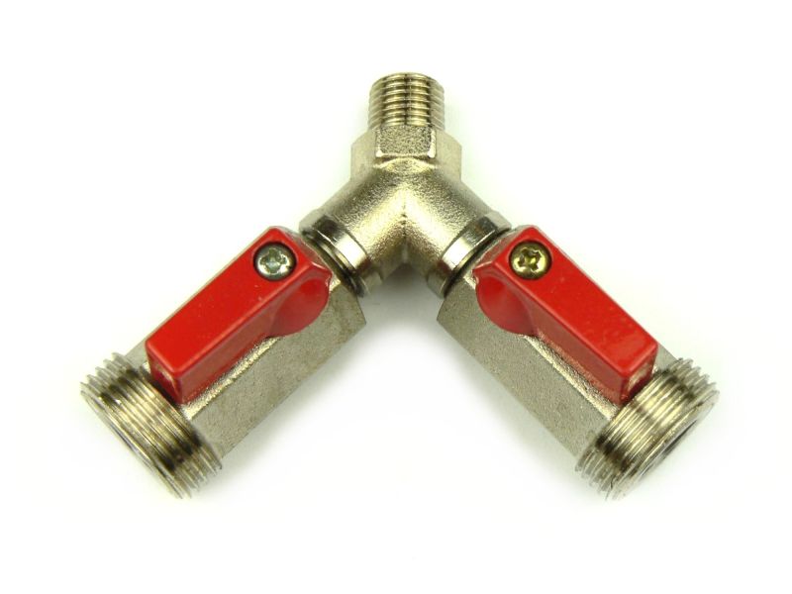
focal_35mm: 82
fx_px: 1876
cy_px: 297
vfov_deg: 18.0
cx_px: 396
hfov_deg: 23.8
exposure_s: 1/125
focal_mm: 13.7
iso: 80
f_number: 5.6
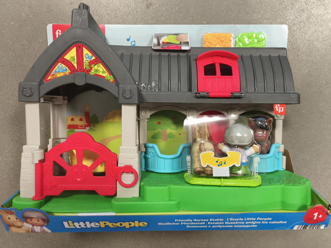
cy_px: 124
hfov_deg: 73.9
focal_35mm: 23
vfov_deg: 58.9
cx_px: 166
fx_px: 220
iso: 400
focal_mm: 5.35
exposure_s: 1/50
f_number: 1.7
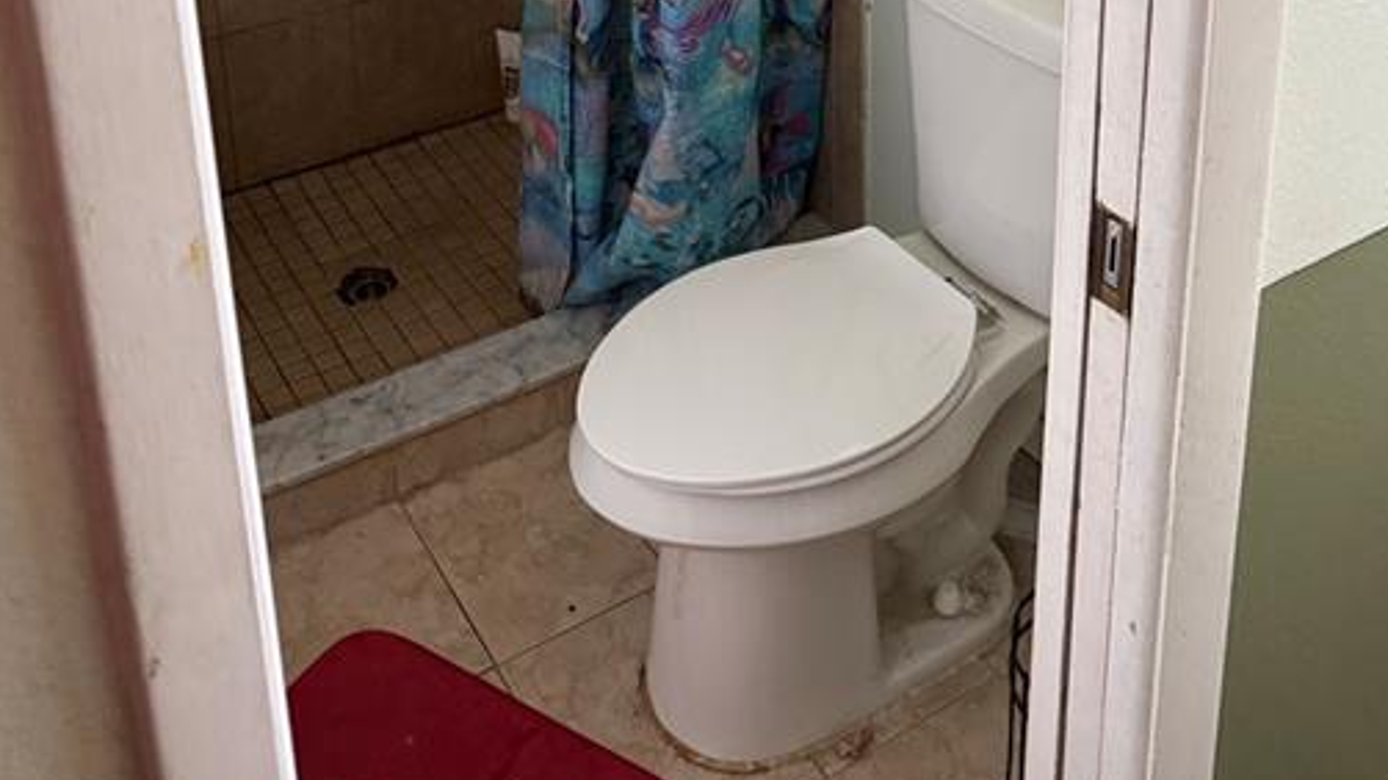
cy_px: -199
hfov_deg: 50.5
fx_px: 1472
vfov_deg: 25.9
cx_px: 700
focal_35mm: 40
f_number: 1.78
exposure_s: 1/60
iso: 500
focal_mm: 6.76
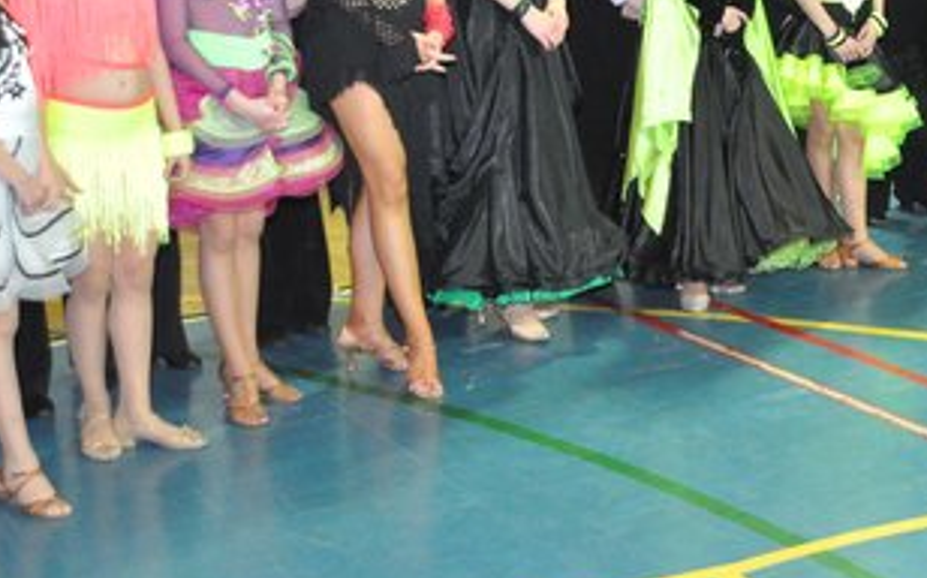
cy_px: 9
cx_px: 819
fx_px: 1792
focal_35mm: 71
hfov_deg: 28.0
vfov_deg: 17.9
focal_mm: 22
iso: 2800
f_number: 6.3
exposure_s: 1/60
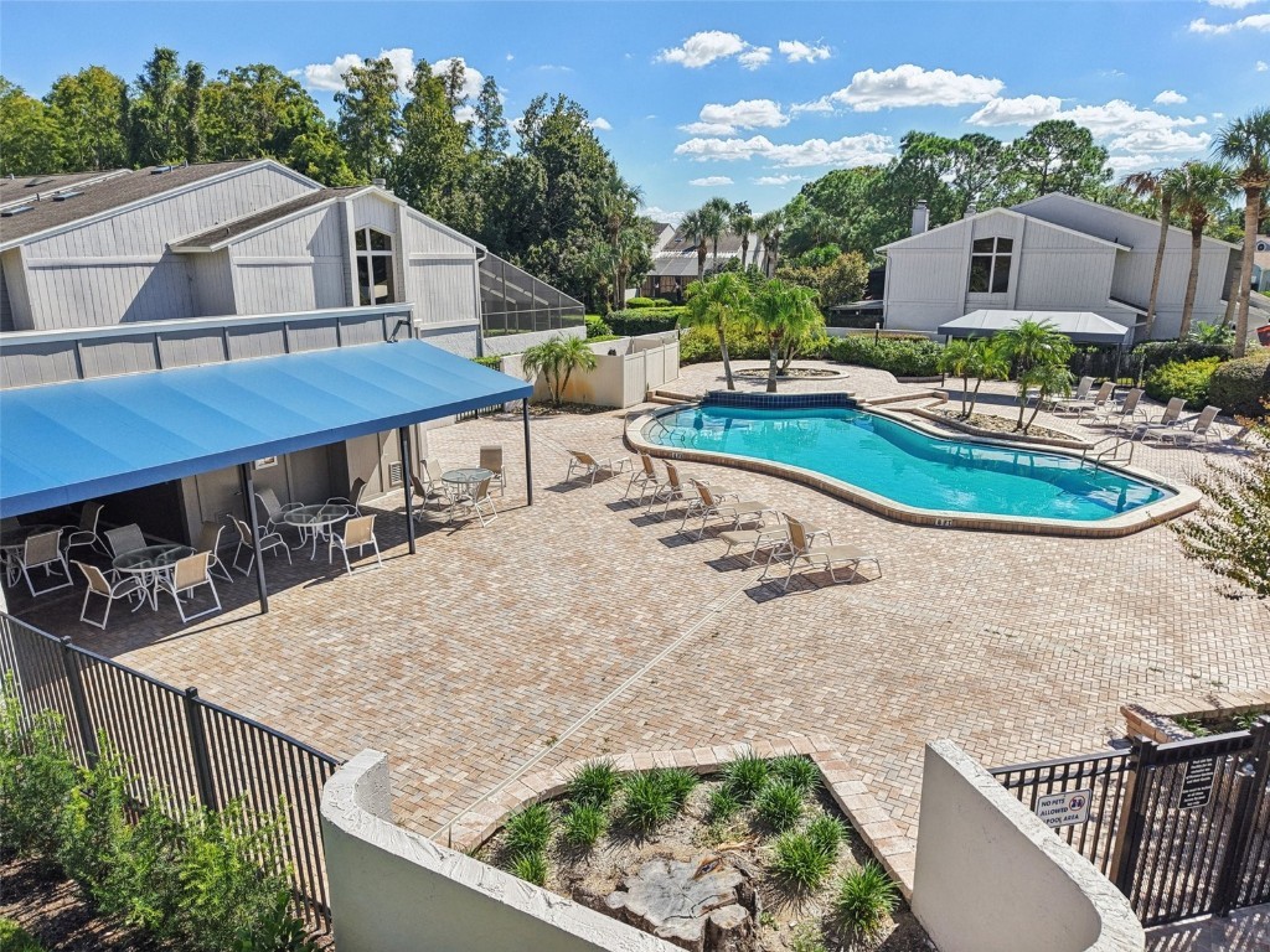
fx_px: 881
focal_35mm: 24
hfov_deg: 71.6
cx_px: 635
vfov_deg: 56.8
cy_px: 476
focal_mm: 8.7
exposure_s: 1/4000
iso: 190
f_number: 1.8
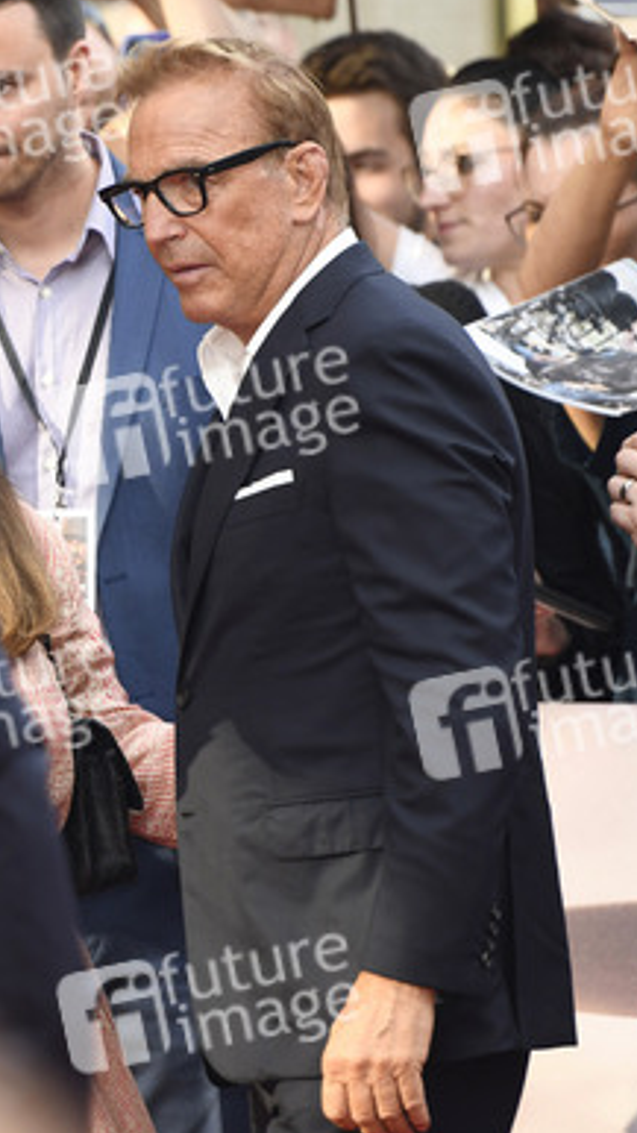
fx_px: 6519
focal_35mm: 217
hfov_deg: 5.6
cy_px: 564
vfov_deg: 9.9
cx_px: 294
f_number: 2.8
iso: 640
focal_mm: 200
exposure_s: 1/1250
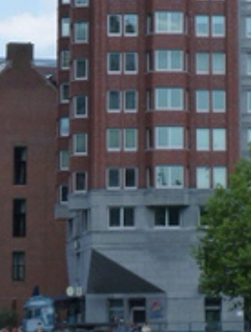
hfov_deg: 8.2
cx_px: 280
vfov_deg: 10.7
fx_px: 1734
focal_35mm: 180
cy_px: -87
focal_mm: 9.9
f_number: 4.2
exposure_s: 1/400
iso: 160
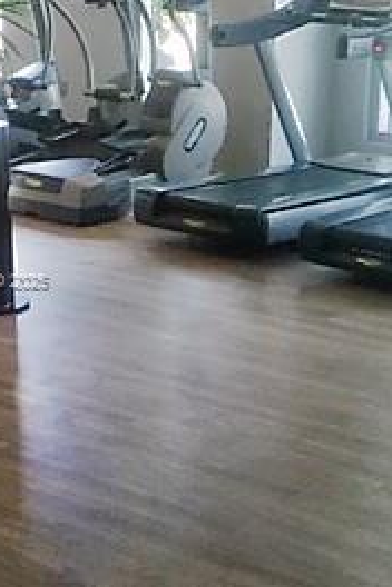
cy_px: 282
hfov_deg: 18.5
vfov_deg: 27.7
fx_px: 1192
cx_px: 325
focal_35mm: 73
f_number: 2.2
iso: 40
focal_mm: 4.15
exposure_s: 1/30
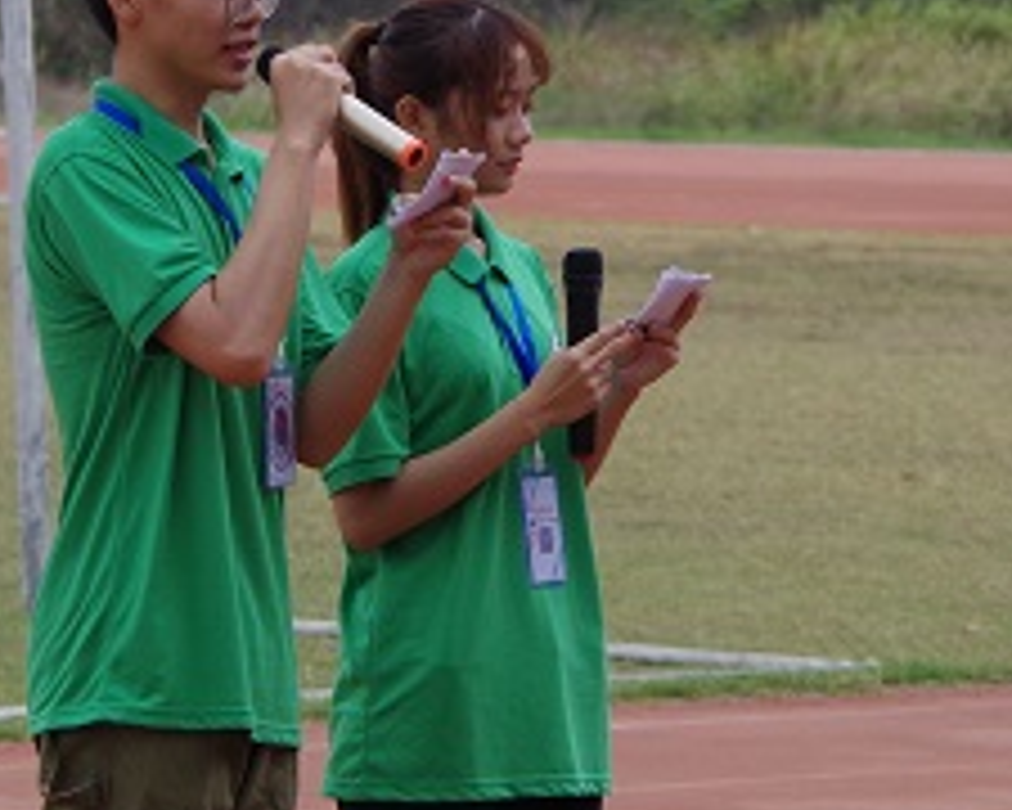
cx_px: 153
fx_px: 12580
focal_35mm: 420
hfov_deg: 4.6
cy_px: 182
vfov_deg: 3.7
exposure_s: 1/500
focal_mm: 135
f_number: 9
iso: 800
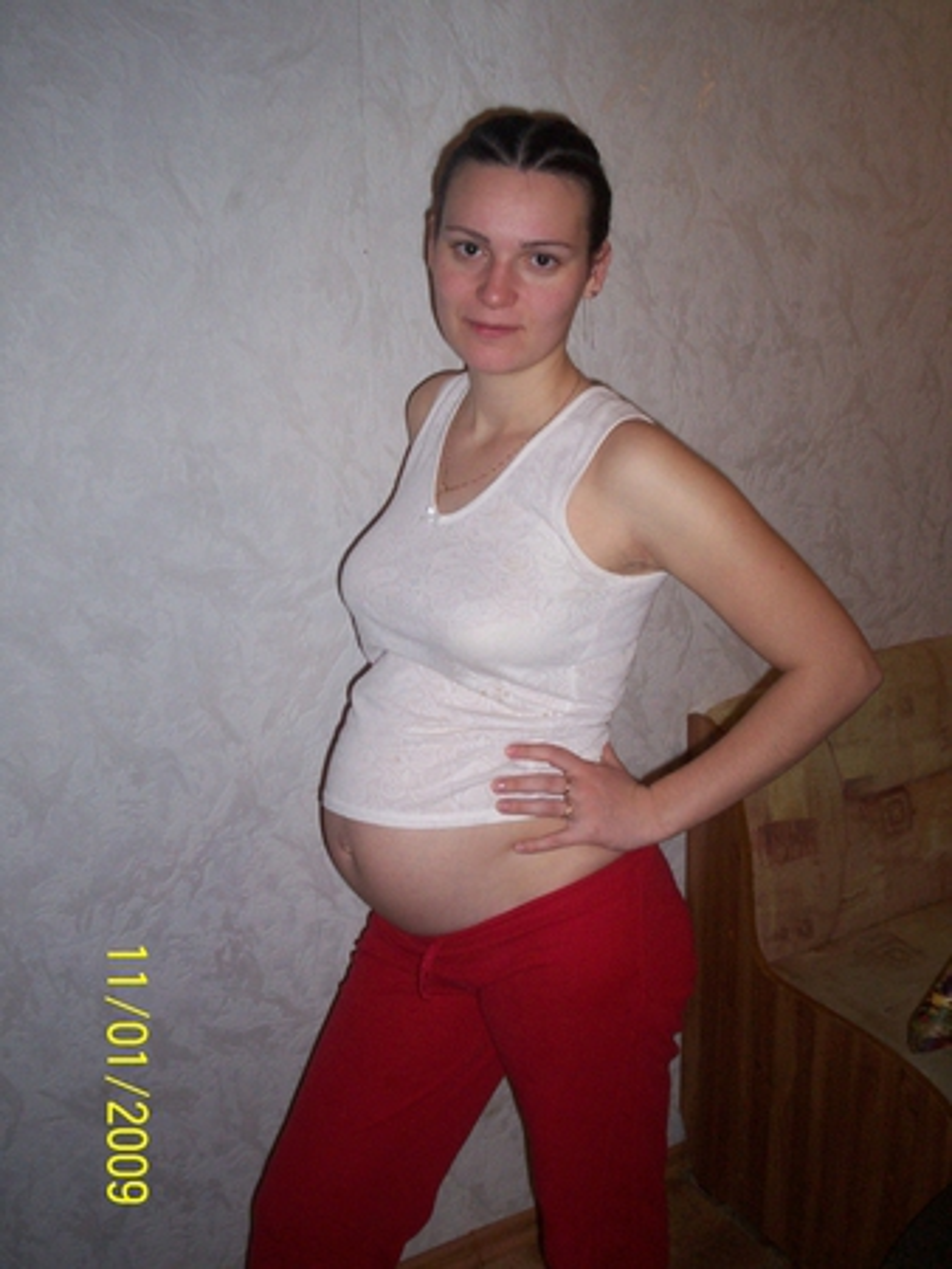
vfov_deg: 51.3
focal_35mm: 36
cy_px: 634
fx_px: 1319
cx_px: 476
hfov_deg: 39.7
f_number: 4.5
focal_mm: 5.9
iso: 140
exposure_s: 1/64
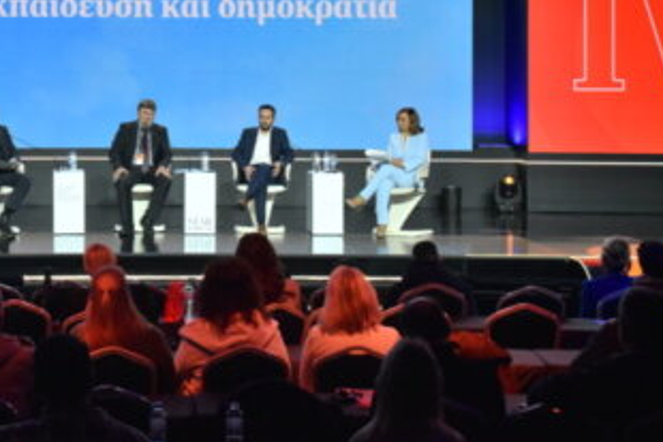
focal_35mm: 89
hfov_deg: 22.6
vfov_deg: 15.2
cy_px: 52
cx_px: 163
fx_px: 1640
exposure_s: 1/320
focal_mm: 46
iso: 4000
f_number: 9
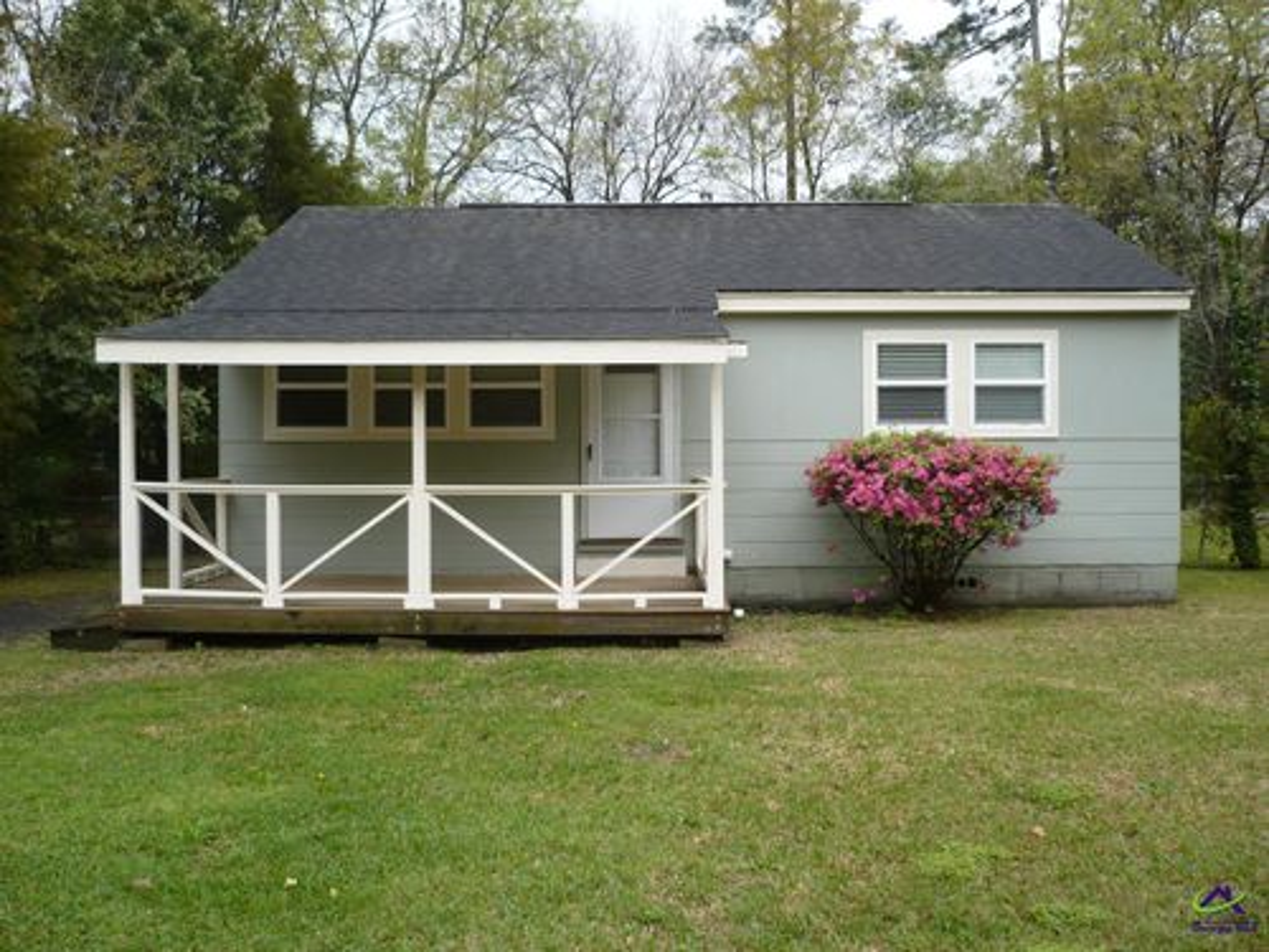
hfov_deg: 52.6
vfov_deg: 40.7
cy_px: 476
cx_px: 634
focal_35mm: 35
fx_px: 1283
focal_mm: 5.8
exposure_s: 1/320
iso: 100
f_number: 2.8
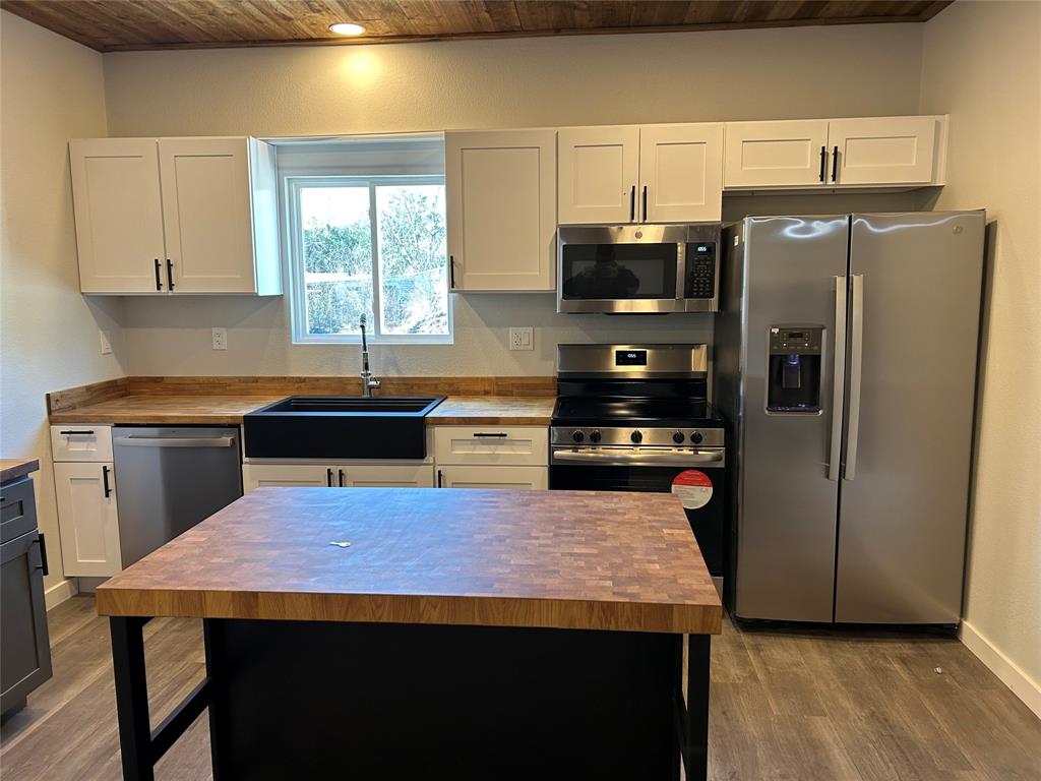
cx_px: 520
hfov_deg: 67.3
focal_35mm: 26
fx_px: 782
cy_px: 390
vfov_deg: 53.1
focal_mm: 5.7
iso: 125
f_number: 1.5
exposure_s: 1/120
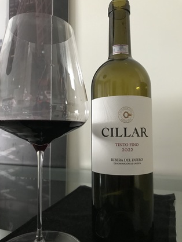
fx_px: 203
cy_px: 124
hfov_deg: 48.3
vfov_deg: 61.6
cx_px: 89
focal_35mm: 29
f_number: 1.8
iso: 80
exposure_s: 1/5
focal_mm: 3.99
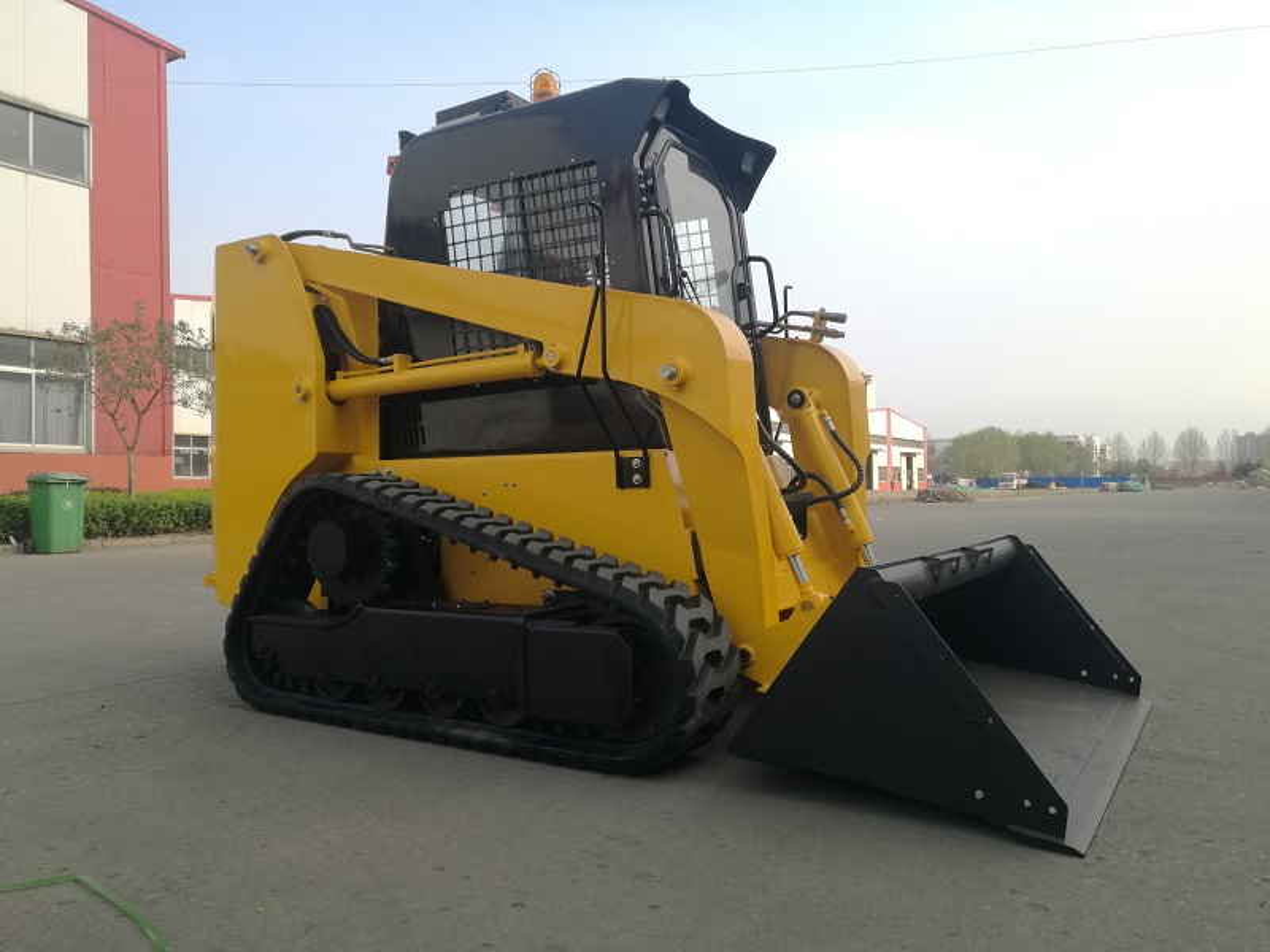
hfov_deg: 65.3
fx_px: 991
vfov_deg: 51.4
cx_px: 635
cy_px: 476
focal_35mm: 27
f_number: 2
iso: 50
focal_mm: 4.04
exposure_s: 1/412
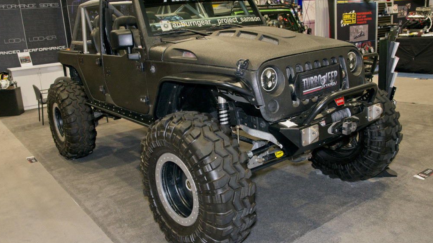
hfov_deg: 61.0
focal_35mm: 32
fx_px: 367
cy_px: 118
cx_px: 214
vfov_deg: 36.7
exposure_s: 1/60
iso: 1250
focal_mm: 30
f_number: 8
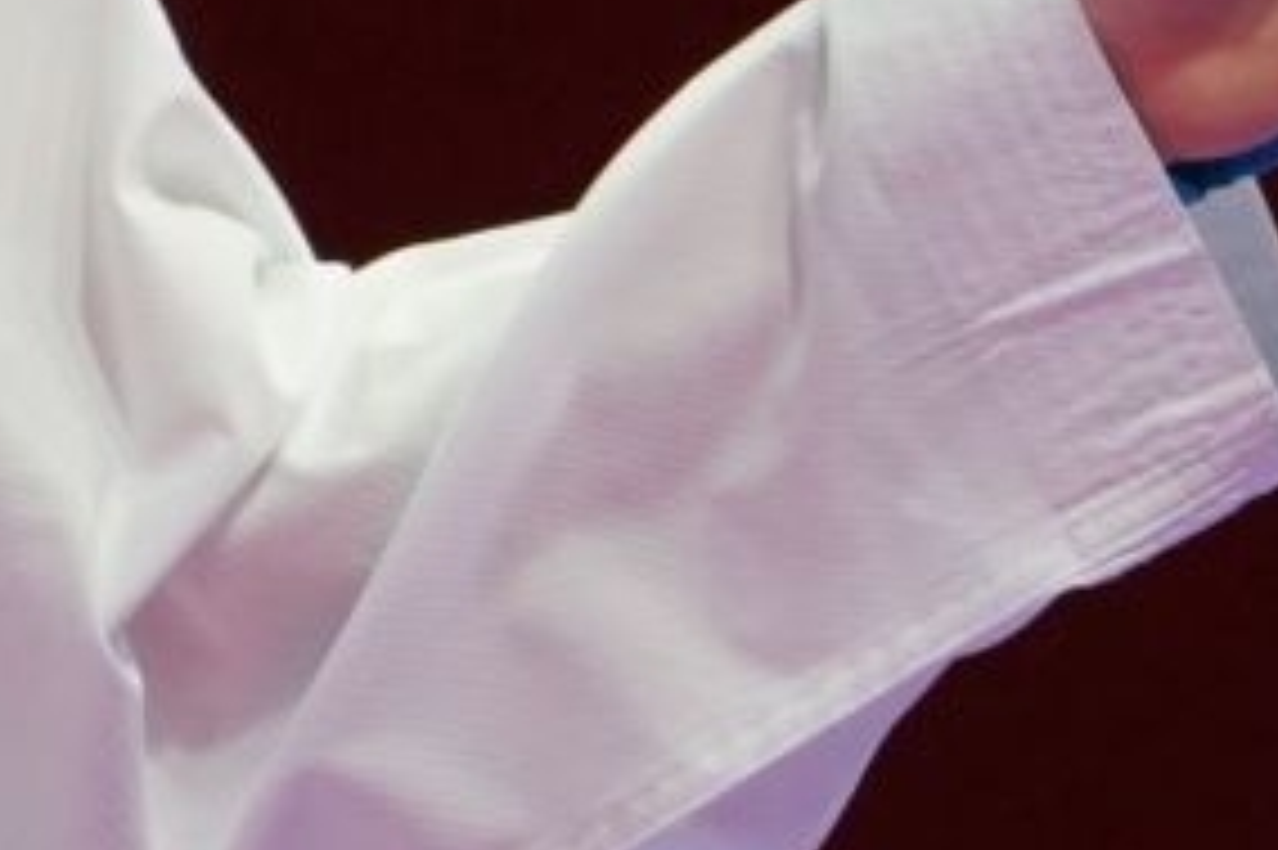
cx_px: 549
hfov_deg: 0.8
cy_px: -36
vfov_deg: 0.5
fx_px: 94584
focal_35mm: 2666
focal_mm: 280
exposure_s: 1/1000
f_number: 4
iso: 2000
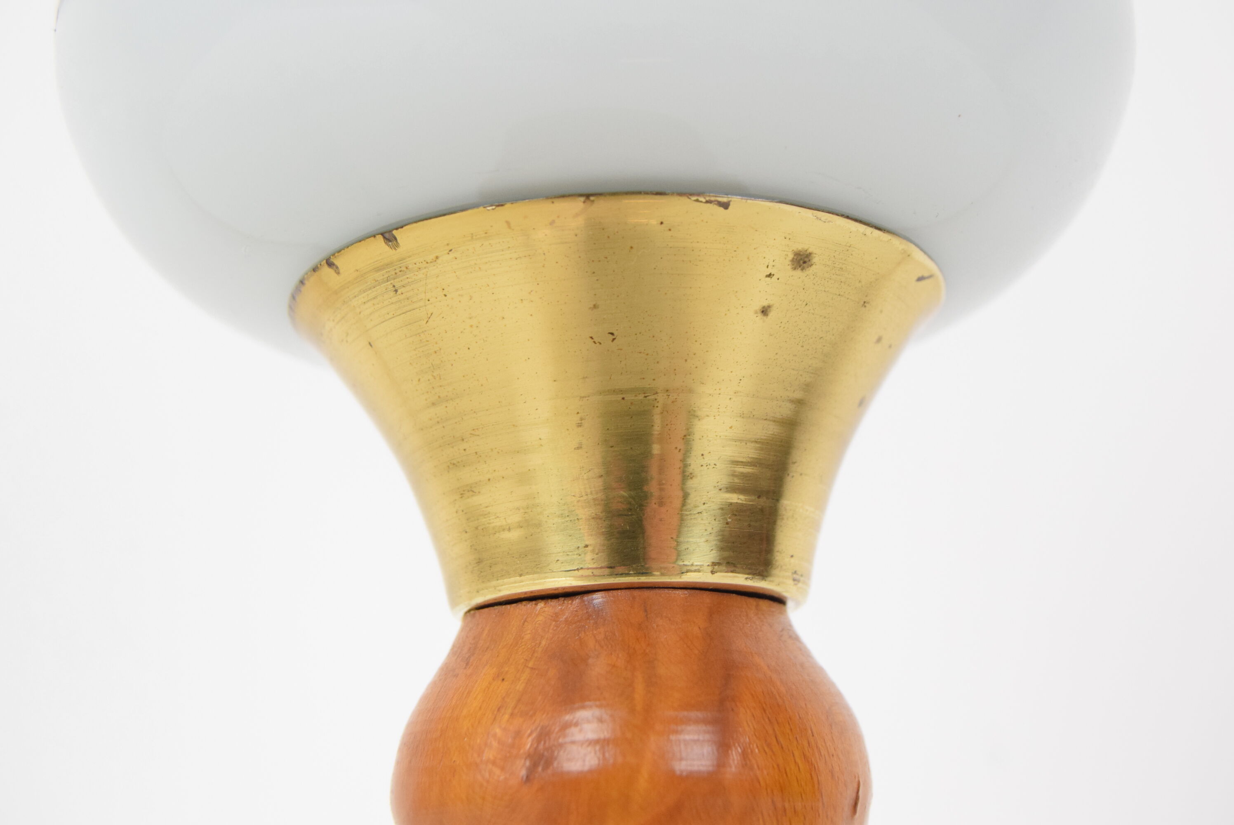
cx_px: 617
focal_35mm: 51
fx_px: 1749
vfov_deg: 26.5
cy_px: 412
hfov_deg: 38.9
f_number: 7.1
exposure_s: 1/200
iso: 1600
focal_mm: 34
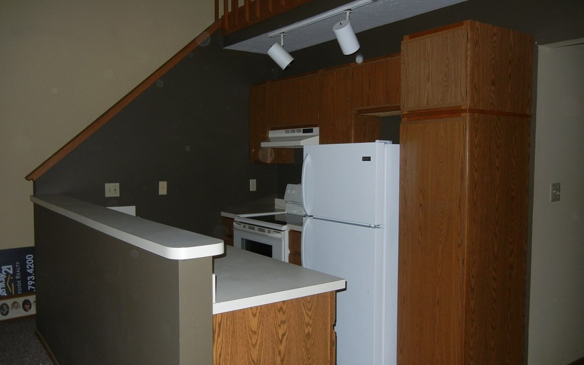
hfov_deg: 59.7
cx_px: 291
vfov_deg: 39.4
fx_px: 509
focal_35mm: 32
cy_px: 194
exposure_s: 1/30
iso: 248
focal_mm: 5.4
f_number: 3.5
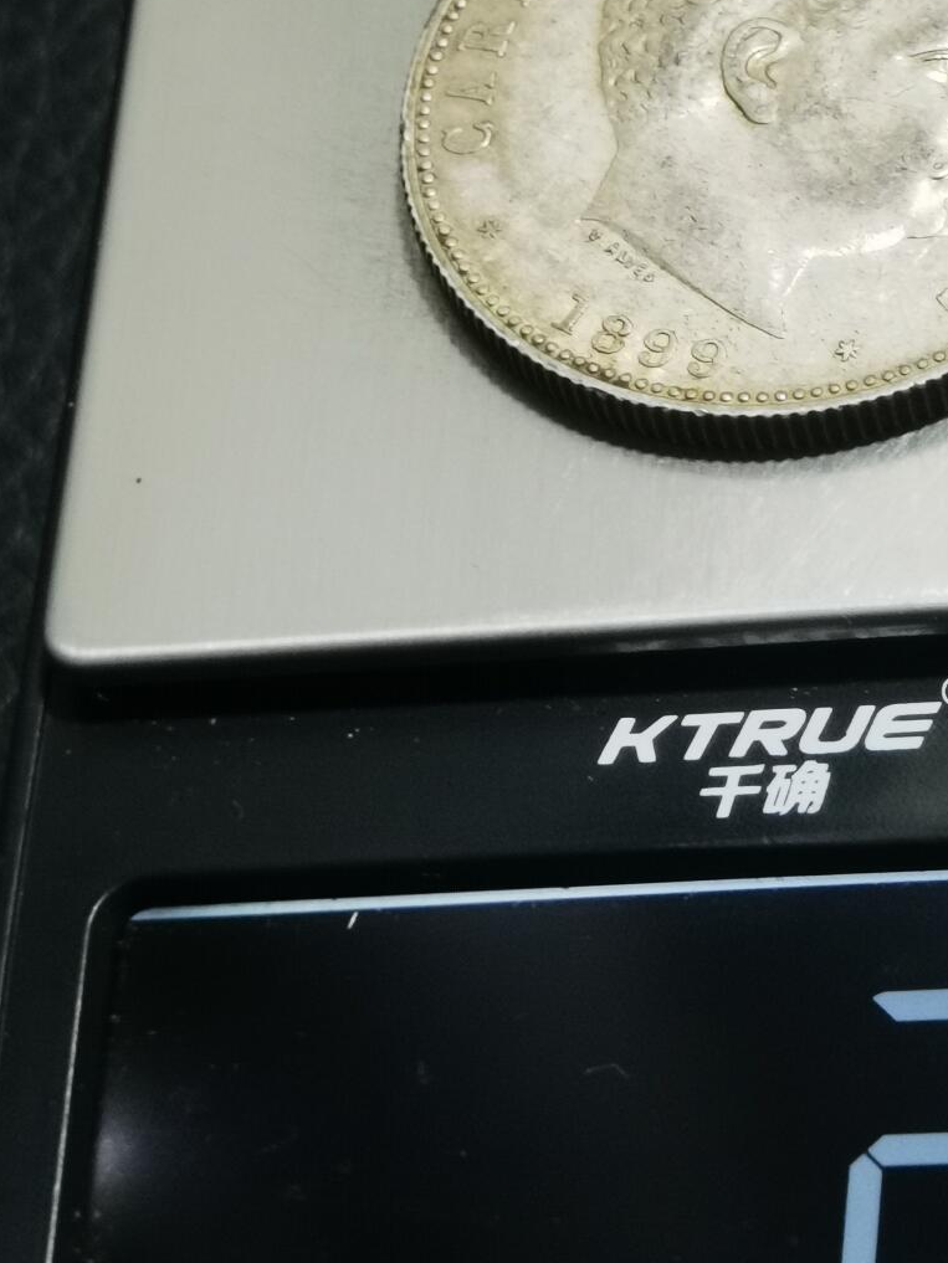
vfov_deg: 17.0
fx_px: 4198
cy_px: 245
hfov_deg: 12.8
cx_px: 791
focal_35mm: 115
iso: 160
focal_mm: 6.67
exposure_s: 1/100
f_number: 1.9
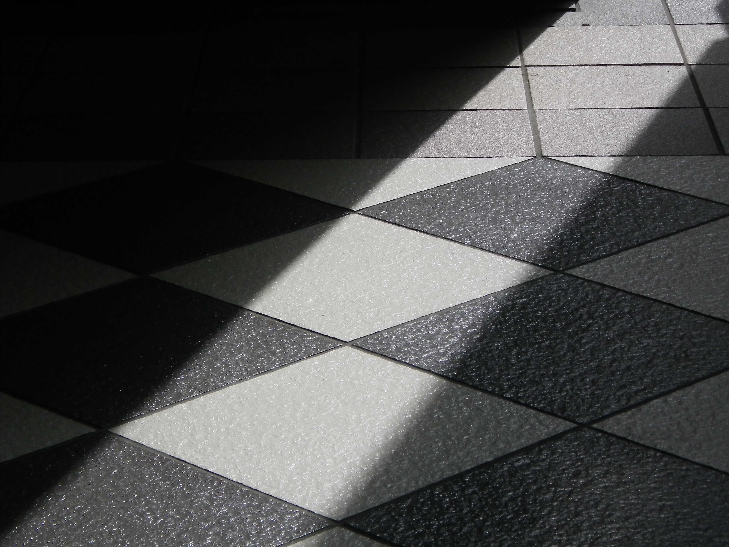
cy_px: 274
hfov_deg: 14.1
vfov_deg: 10.6
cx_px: 364
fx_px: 2948
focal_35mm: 140
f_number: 6.6
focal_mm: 25
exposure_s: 1/400
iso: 160
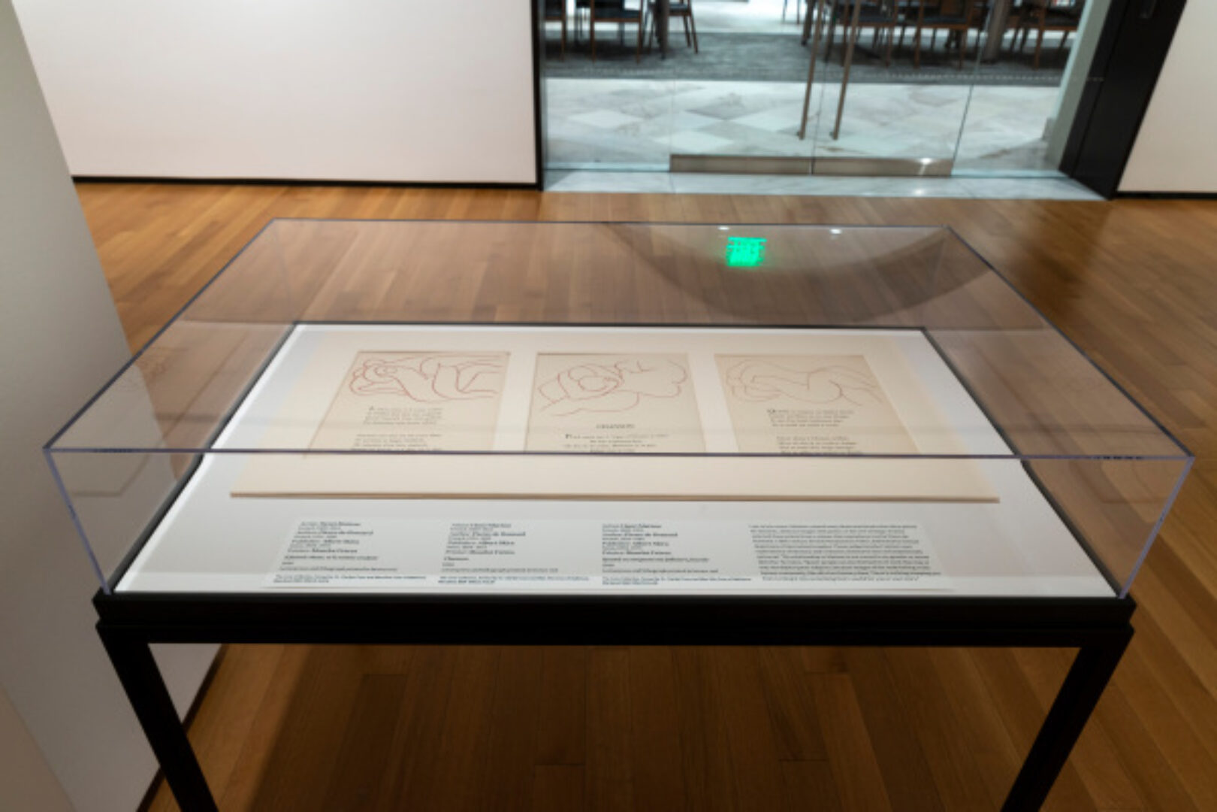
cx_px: 608
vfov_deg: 53.1
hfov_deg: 73.7
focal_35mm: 24
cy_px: 406
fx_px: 811
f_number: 8
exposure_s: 1/6
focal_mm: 24
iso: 400
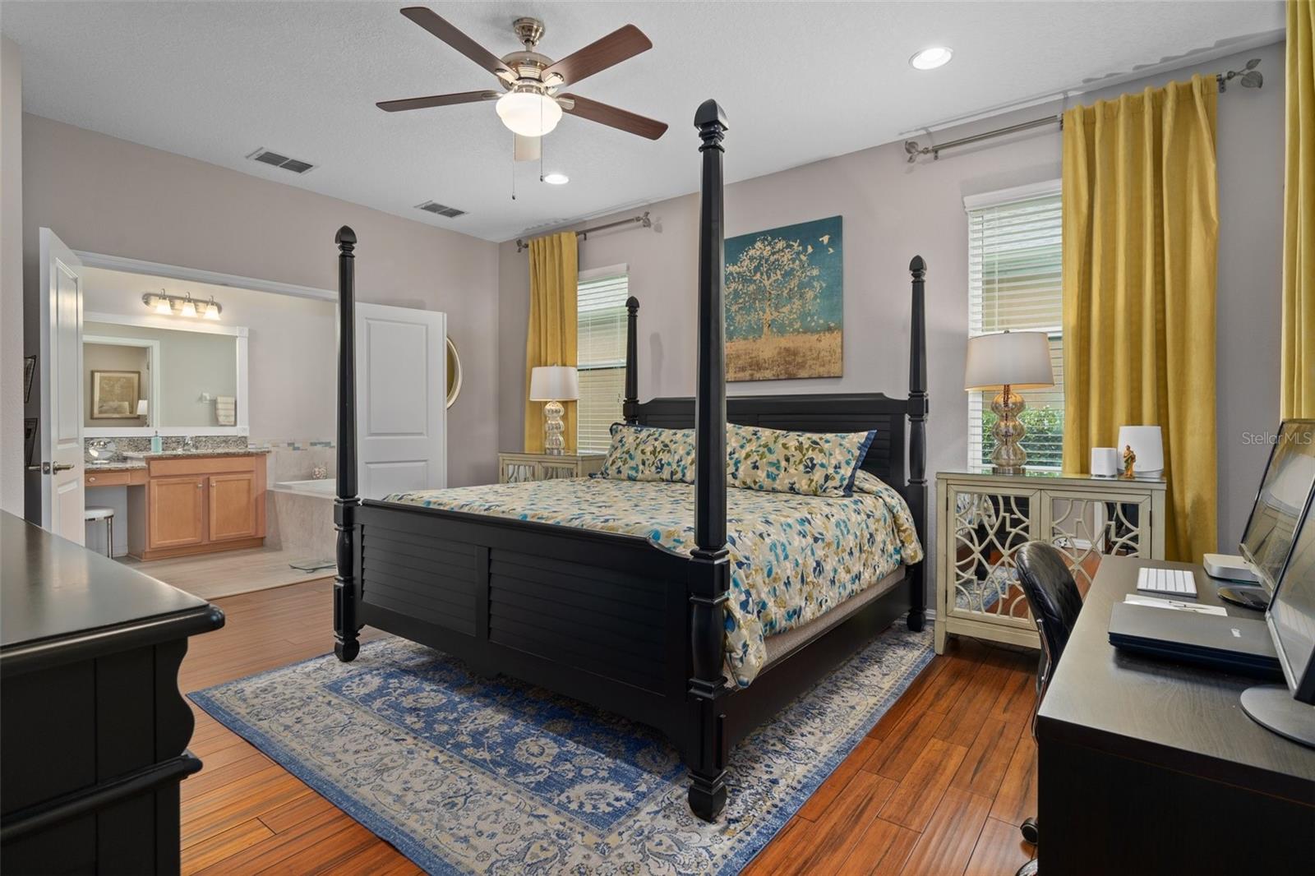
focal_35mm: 17
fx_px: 621
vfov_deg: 70.4
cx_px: 658
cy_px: 438
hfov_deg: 93.3
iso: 320
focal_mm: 17
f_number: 8
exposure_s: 1/2.5
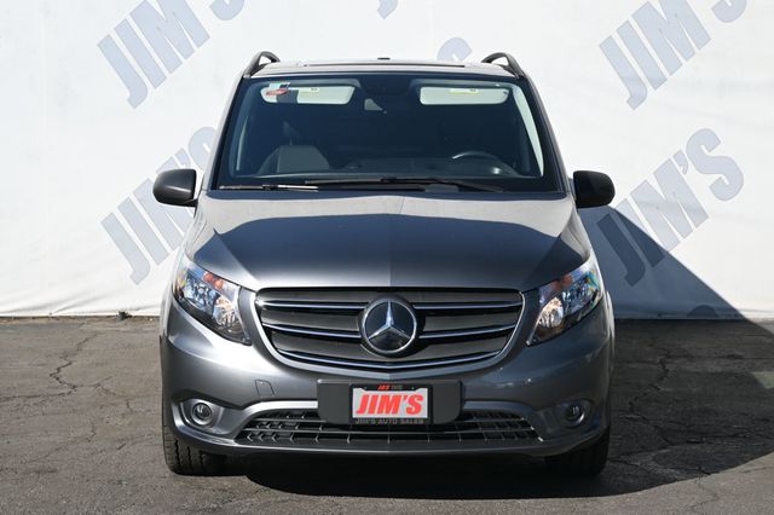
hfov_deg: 31.2
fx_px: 1386
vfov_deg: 21.1
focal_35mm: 64
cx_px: 387
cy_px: 258
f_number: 6
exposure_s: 1/250
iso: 110
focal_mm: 43
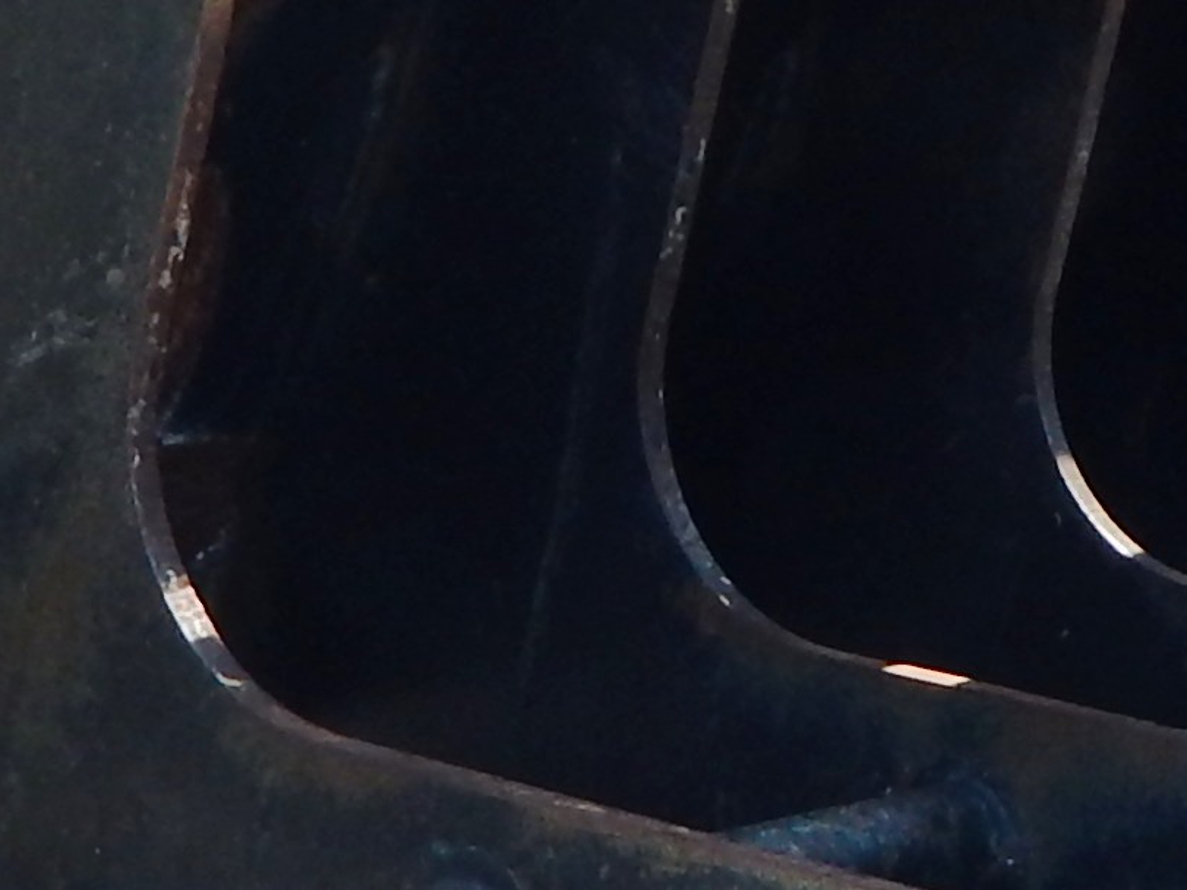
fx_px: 4286
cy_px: 328
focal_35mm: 125
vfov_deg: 11.8
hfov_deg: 15.4
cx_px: 1307
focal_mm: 4
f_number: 3
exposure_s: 1/640
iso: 125
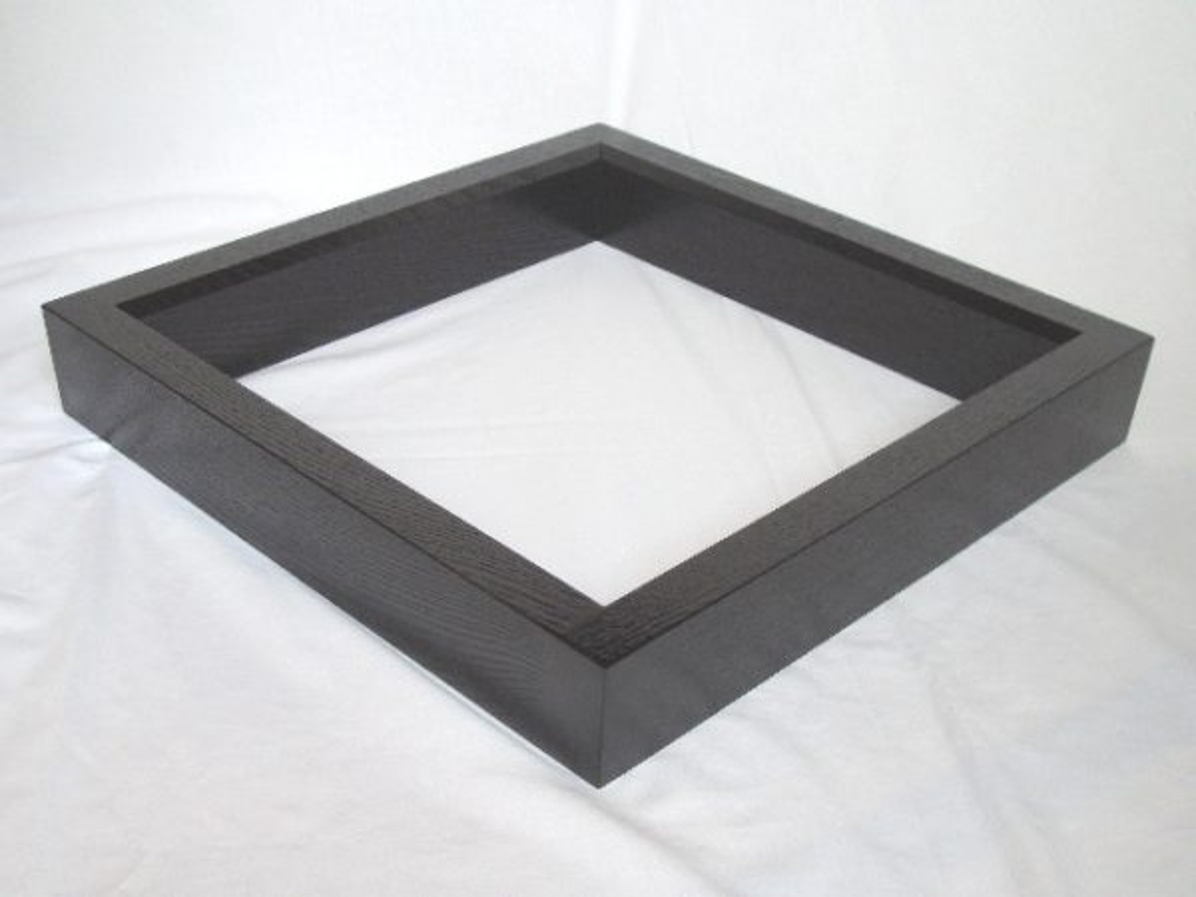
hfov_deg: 38.9
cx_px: 598
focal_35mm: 49
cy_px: 448
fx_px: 1693
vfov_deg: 29.7
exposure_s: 1/80
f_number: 3.1
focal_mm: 8.2
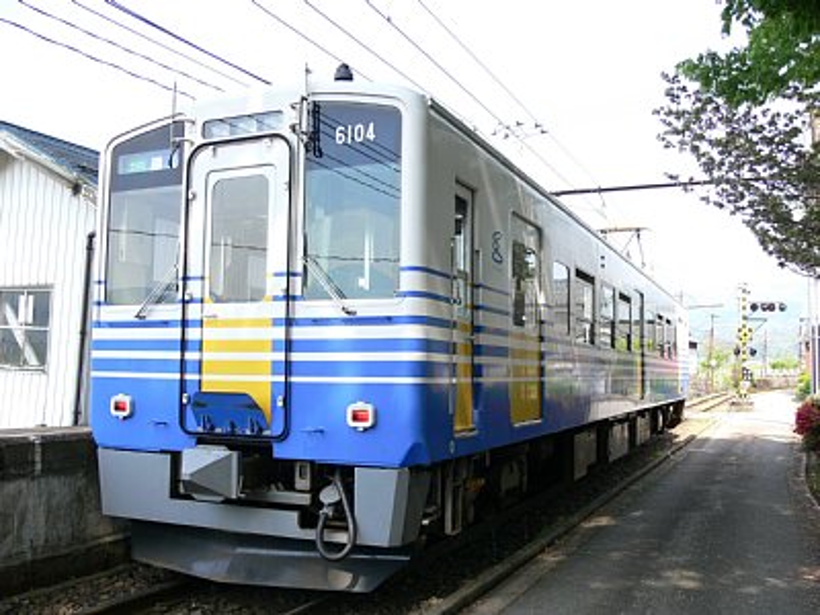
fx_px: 829
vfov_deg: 40.7
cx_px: 410
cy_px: 308
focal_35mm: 35
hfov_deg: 52.6
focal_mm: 7.4
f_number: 2.8
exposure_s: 1/400
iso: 100
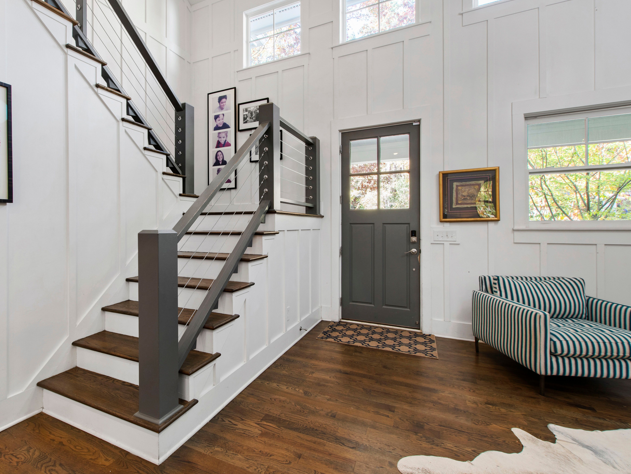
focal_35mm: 17
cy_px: 235
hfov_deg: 90.2
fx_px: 310
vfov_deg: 74.7
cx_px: 262
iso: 100
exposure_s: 1.3
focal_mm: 10
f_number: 8
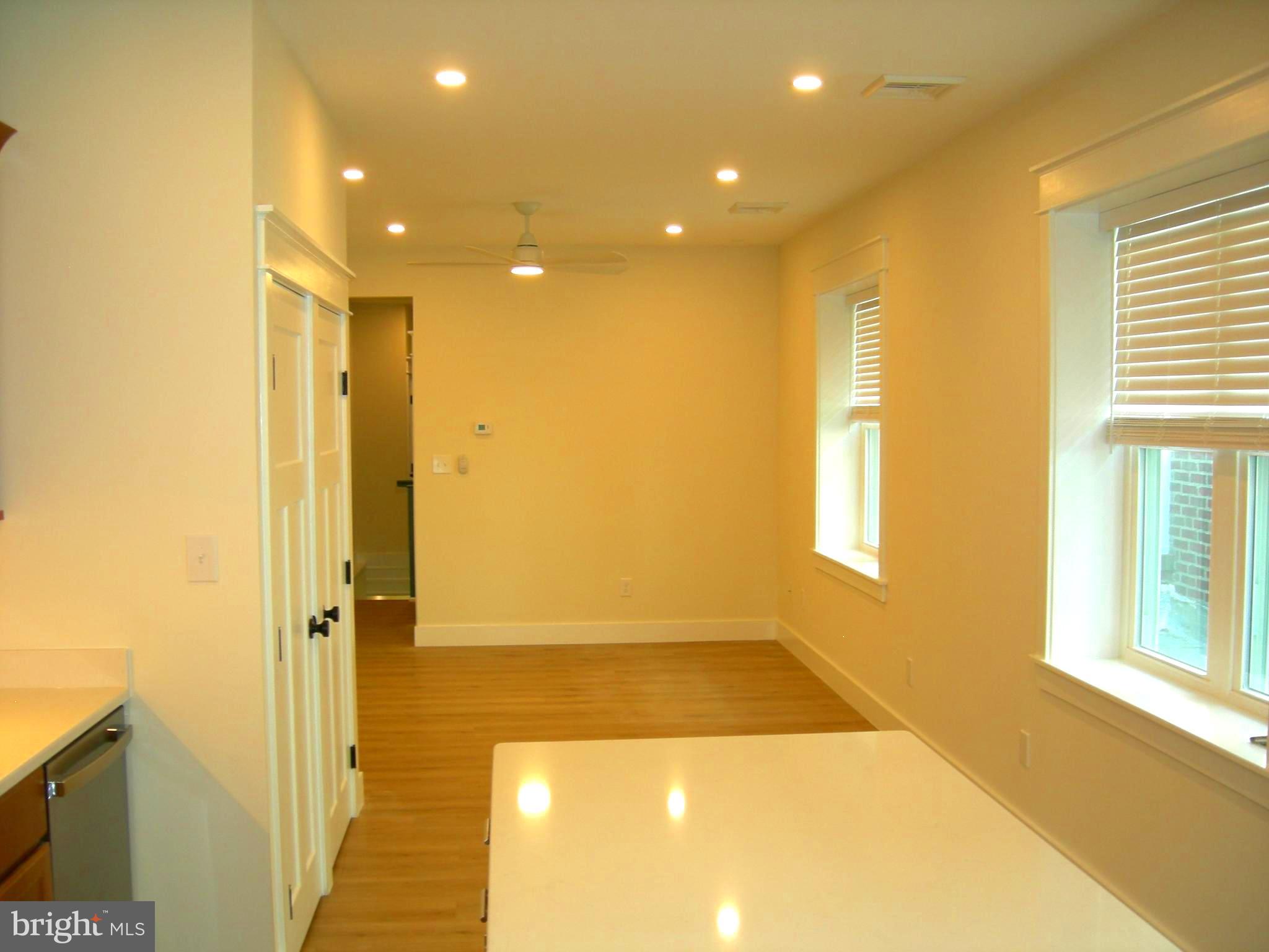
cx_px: 634
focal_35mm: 36
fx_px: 1320
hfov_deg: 51.4
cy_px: 476
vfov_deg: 39.7
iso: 64
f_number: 2.7
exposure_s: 1/30
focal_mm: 7.5
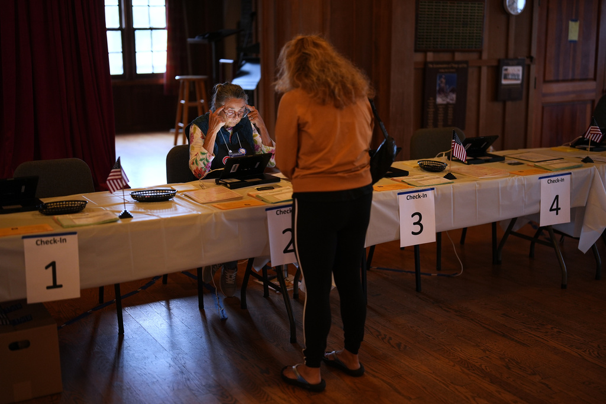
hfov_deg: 39.6
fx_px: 842
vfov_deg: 27.0
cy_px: 202
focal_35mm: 50
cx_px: 303
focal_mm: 50
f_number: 1.2
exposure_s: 1/200
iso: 500
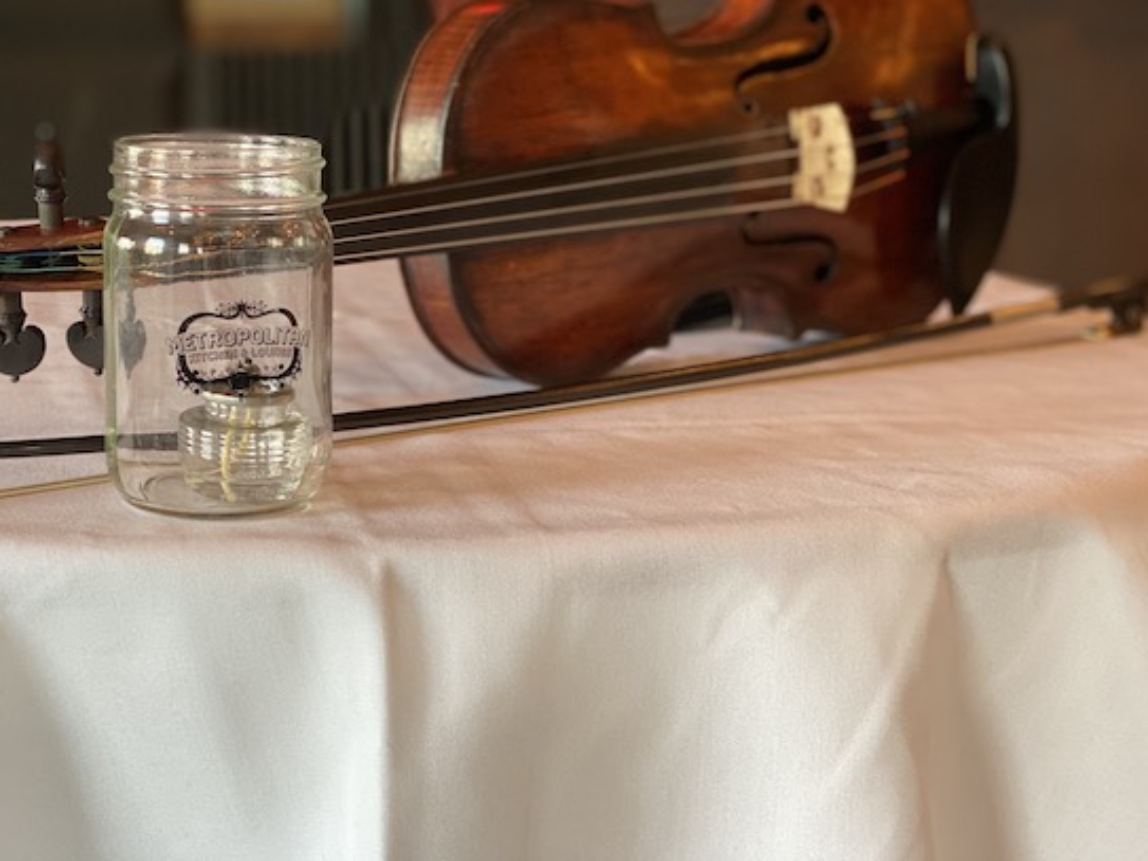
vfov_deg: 21.9
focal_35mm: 67
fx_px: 2221
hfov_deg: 28.9
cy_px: 314
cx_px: 501
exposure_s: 1/40
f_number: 2
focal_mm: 6
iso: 125
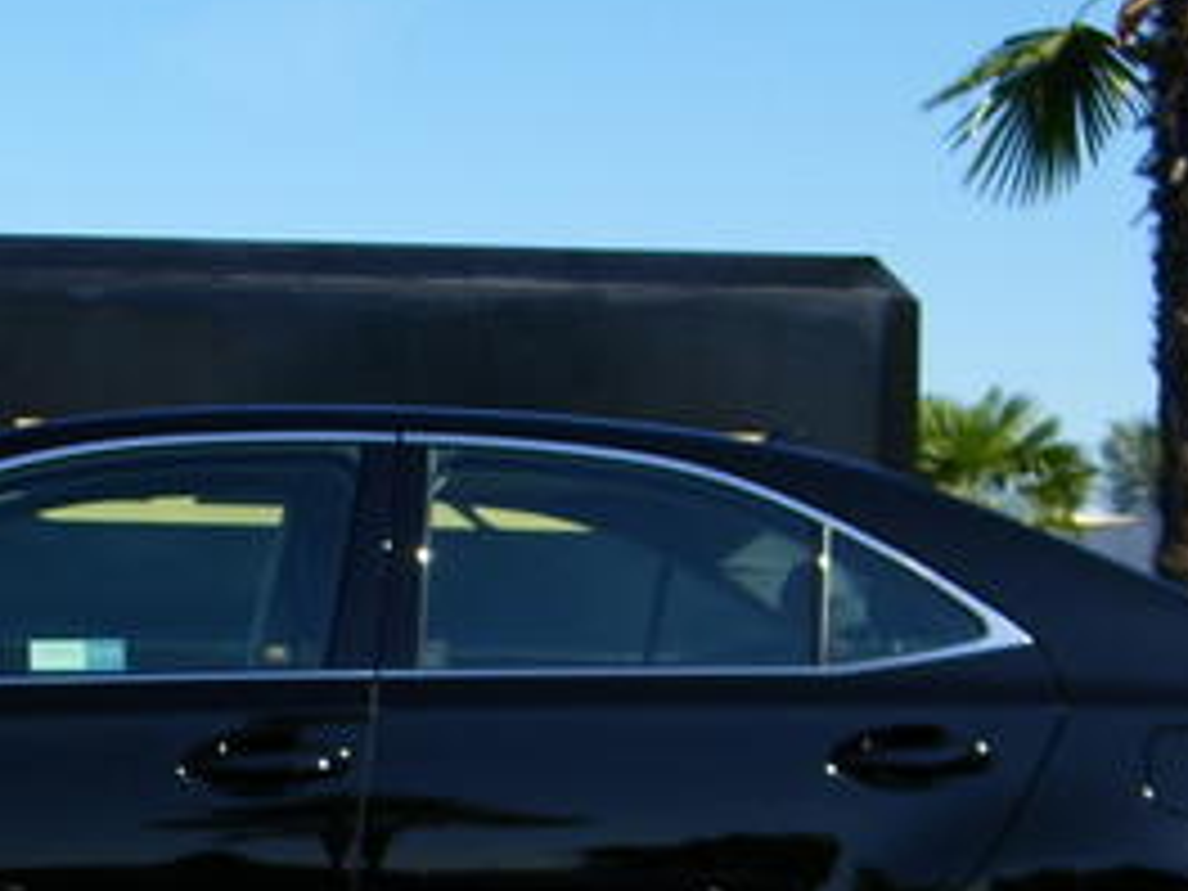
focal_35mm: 109
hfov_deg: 17.9
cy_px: 796
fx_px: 3741
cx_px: 212
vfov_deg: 13.5
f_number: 3.9
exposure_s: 1/500
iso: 80
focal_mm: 8.1
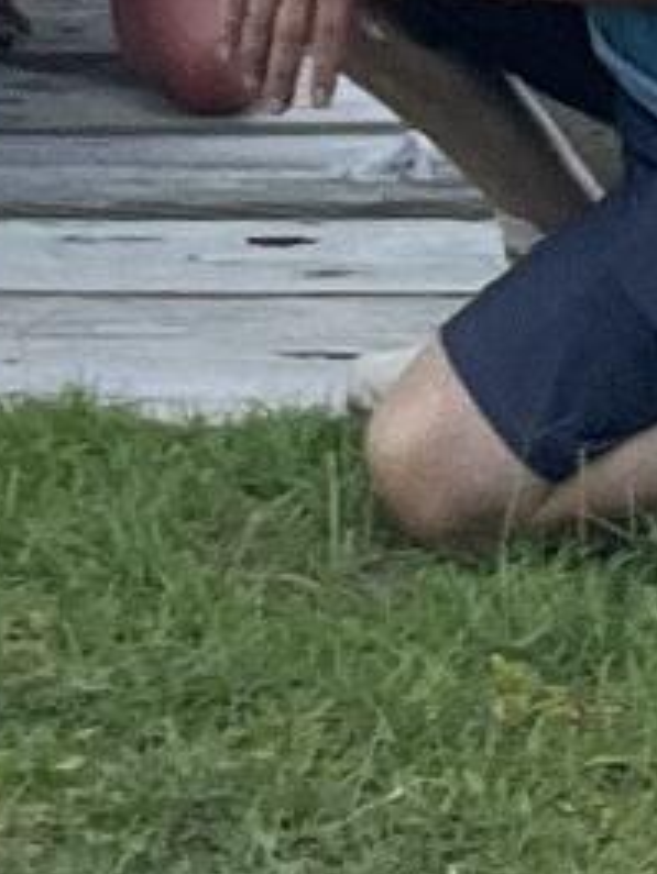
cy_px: -1883
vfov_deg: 7.5
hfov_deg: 6.4
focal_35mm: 226
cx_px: -637
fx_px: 5715
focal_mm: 2.71
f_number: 2.2
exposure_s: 1/581
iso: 32
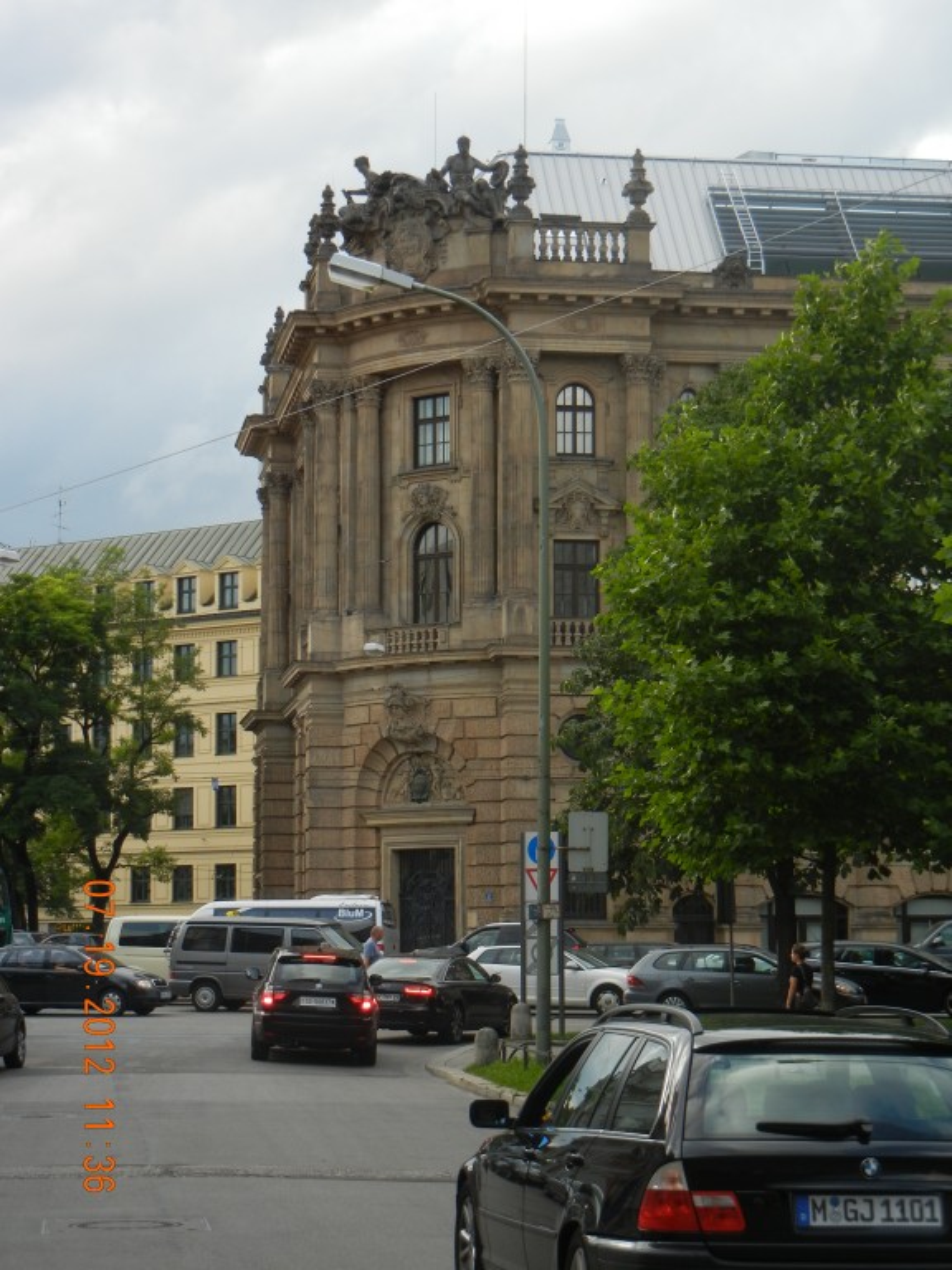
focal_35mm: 77
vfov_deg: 25.3
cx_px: 476
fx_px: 2824
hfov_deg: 19.1
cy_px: 635
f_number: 4.3
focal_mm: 13.9
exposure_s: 1/270
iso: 160
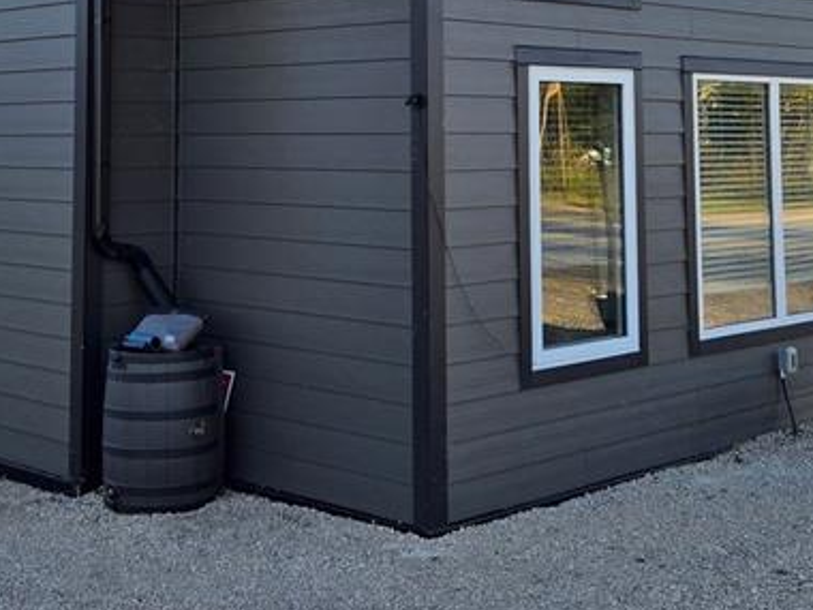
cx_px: 368
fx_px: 1456
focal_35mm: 62
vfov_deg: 22.8
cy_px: 6
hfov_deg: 31.2
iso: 25
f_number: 1.8
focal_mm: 5.4
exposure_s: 1/1013
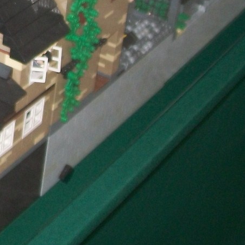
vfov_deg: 12.1
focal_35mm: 141
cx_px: -166
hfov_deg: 11.6
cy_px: -59
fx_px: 1129
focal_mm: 7.6
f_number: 3
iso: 80
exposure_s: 1/40
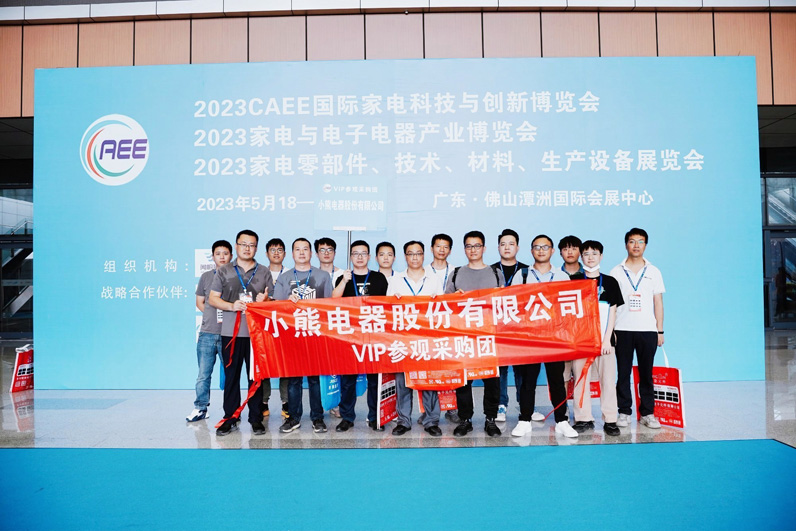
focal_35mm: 28
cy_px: 266
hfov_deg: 65.5
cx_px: 398
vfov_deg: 46.4
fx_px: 619
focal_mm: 28
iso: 320
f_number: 4.5
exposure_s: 1/200
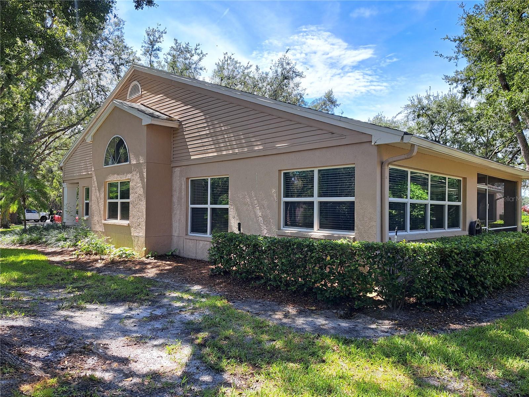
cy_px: 198
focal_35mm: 24
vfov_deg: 56.8
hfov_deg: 71.6
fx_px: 367
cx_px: 264
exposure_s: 1/302
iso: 50
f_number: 1.8
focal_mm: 5.23
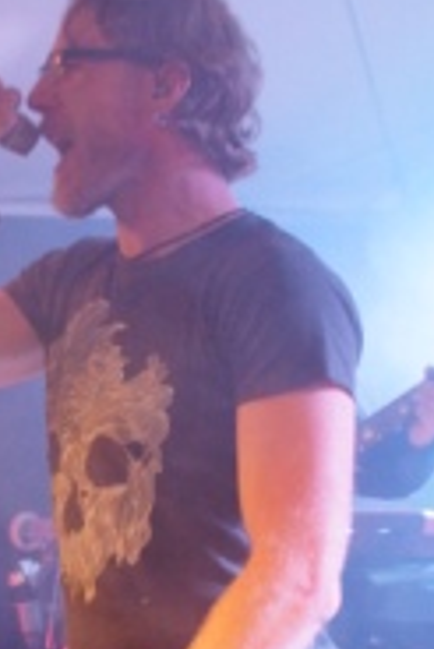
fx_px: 1841
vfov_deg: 19.8
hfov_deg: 13.3
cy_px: 529
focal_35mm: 102
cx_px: 56
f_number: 4
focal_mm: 28
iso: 2500
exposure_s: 1/60
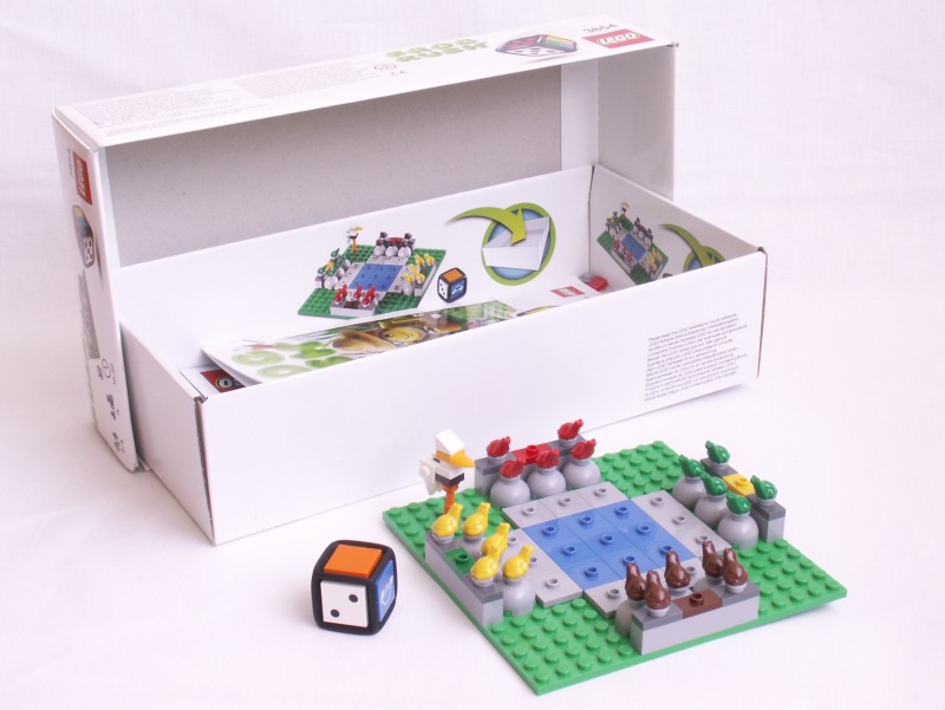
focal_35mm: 50
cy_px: 355
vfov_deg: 29.1
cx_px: 472
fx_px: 1366
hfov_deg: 38.2
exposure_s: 1/2.5
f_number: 8
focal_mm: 8.39
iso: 50
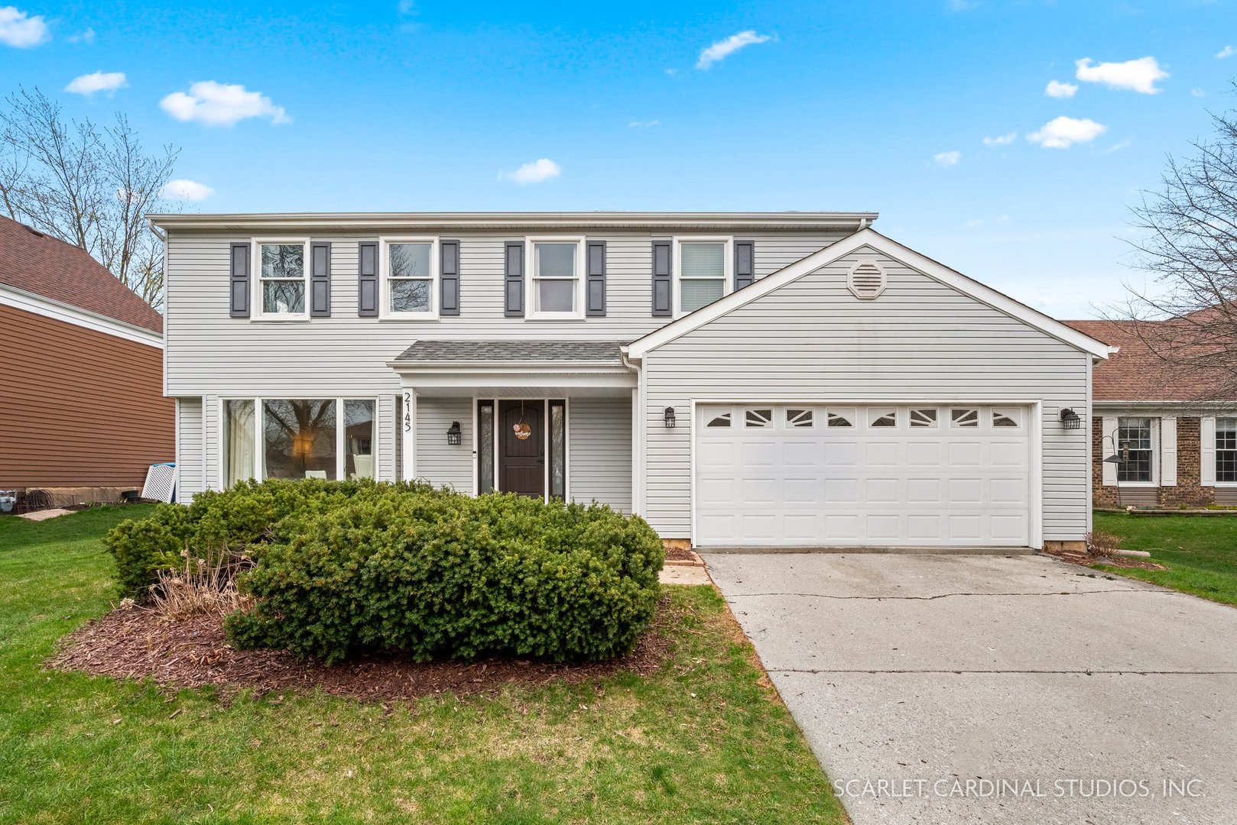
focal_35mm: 15
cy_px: 412
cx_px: 618
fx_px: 516
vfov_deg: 77.4
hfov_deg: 100.4
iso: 640
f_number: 11
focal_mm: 15
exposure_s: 1/400
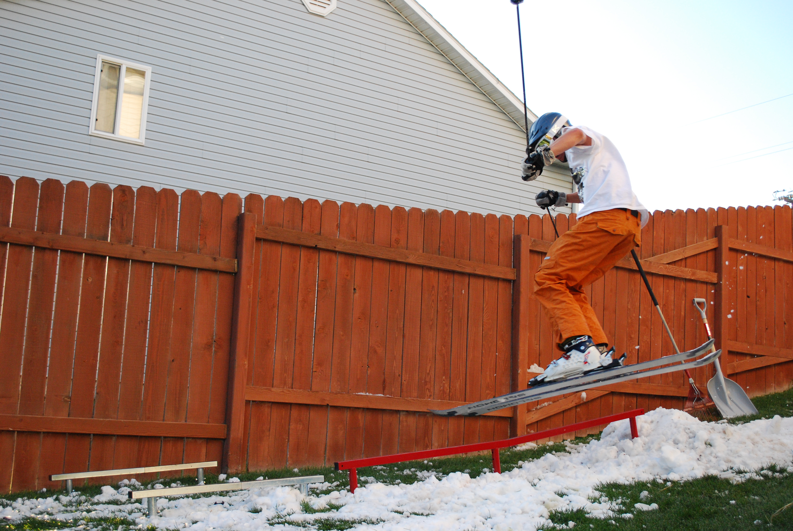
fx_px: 992
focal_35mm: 45
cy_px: 266
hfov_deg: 43.6
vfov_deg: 29.9
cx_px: 396
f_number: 4.8
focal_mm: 30
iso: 800
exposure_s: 1/400
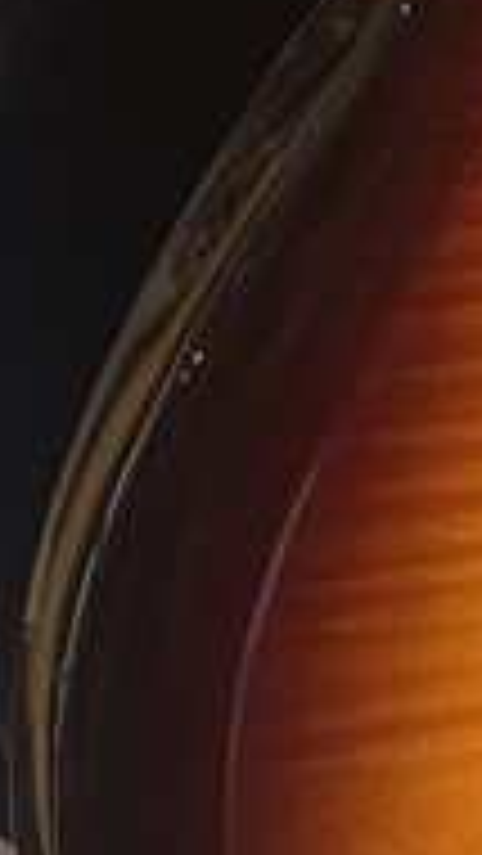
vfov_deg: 16.2
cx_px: 1018
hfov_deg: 9.0
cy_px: -266
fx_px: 2838
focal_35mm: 125
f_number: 1.6
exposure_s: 1/60
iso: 125
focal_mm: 5.1
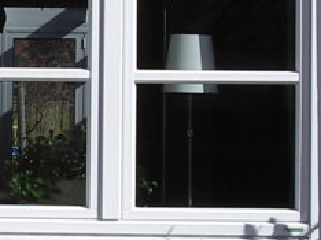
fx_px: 1918
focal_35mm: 207
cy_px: 34
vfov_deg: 7.1
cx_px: -12
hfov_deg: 9.5
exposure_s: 1/400
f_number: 6.2
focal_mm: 9.6
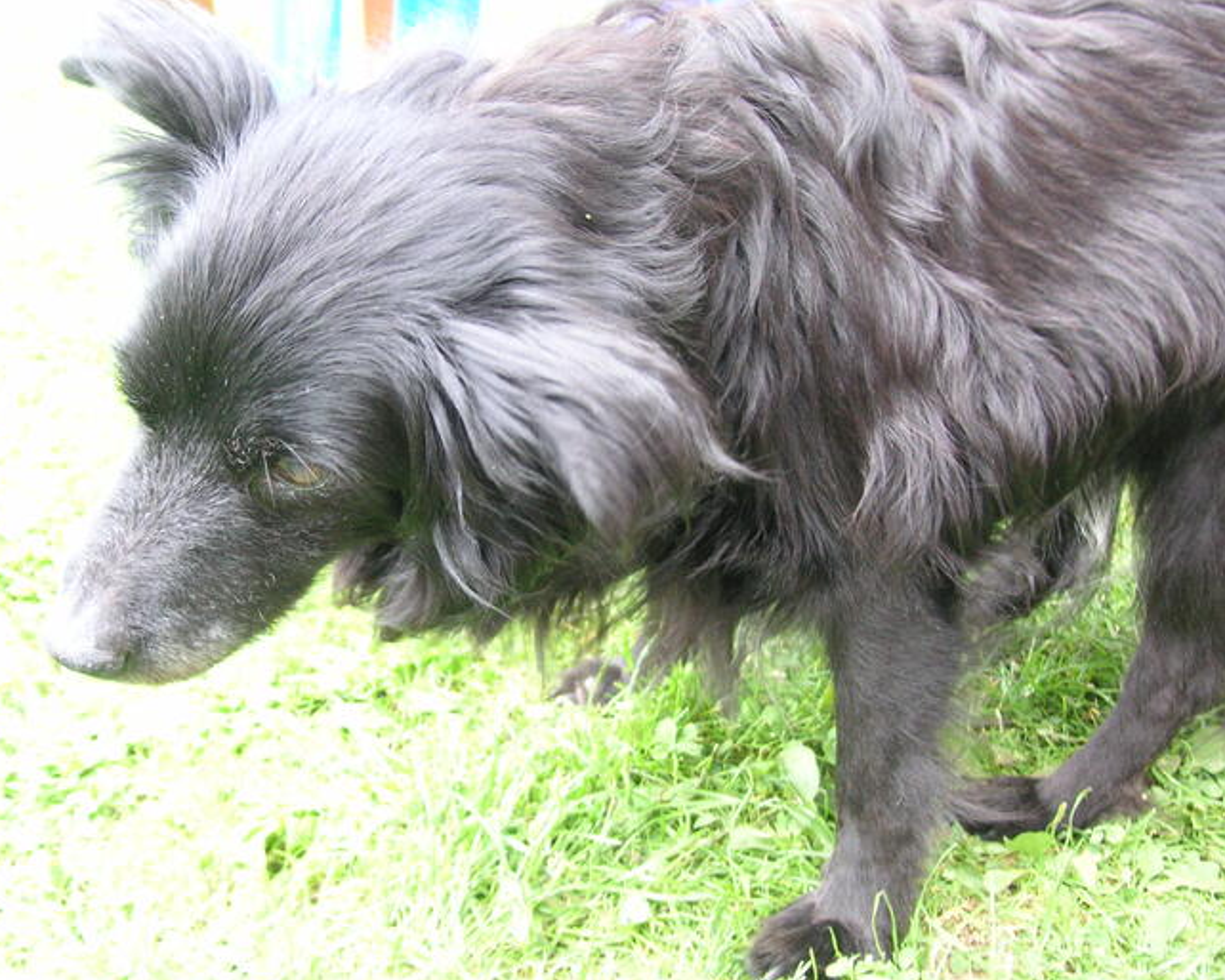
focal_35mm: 45
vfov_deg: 33.4
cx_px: 494
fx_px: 1632
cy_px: 477
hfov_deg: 41.0
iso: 100
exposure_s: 1/20
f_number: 2.8
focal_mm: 6.1
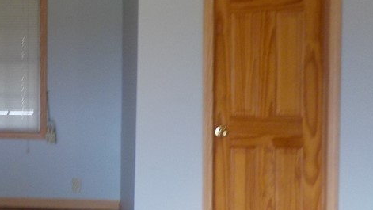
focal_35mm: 71
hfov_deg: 27.7
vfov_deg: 17.0
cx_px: -17
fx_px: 702
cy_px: 74
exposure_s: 1/30
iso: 140
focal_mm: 4.1
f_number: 3.3
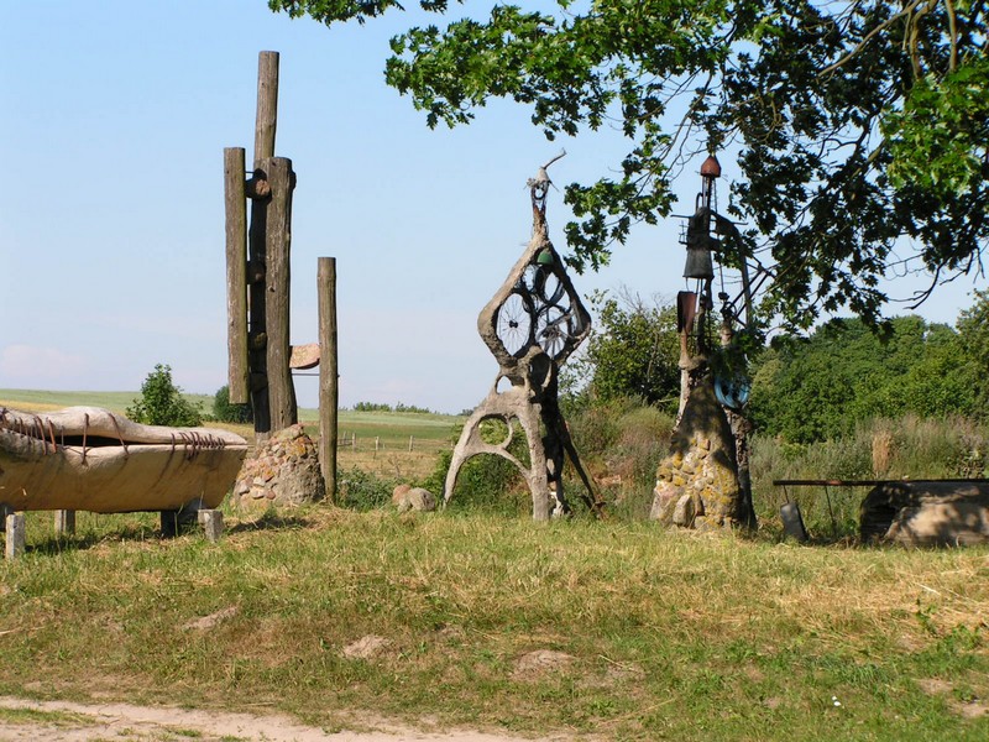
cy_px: 371
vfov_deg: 13.3
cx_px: 494
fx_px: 3171
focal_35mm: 111
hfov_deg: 17.7
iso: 50
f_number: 5.6
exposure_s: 1/320
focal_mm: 18.5
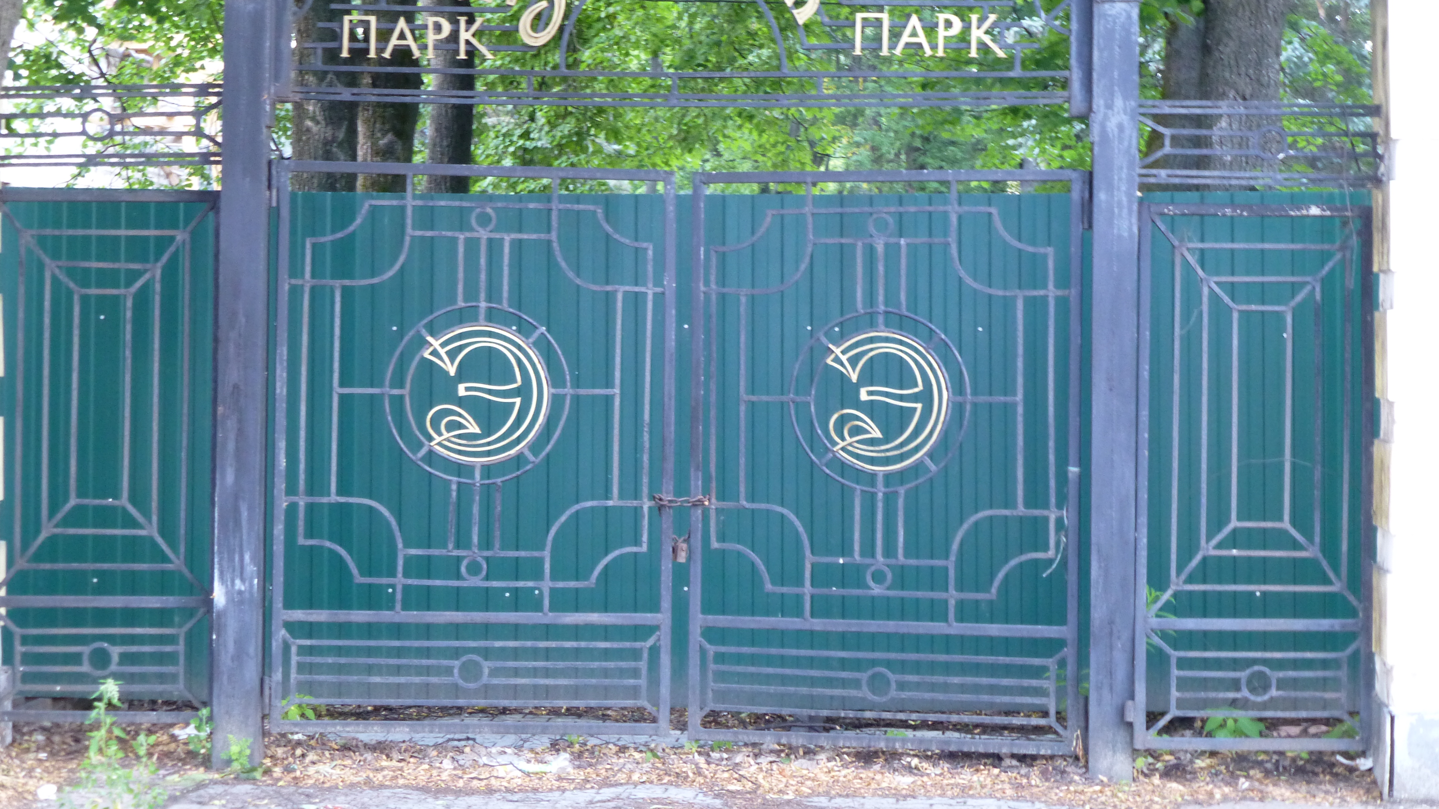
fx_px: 3320
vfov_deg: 13.9
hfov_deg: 24.5
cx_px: 715
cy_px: 266
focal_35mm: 87
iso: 400
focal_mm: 14.2
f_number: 5.1
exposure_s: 1/6
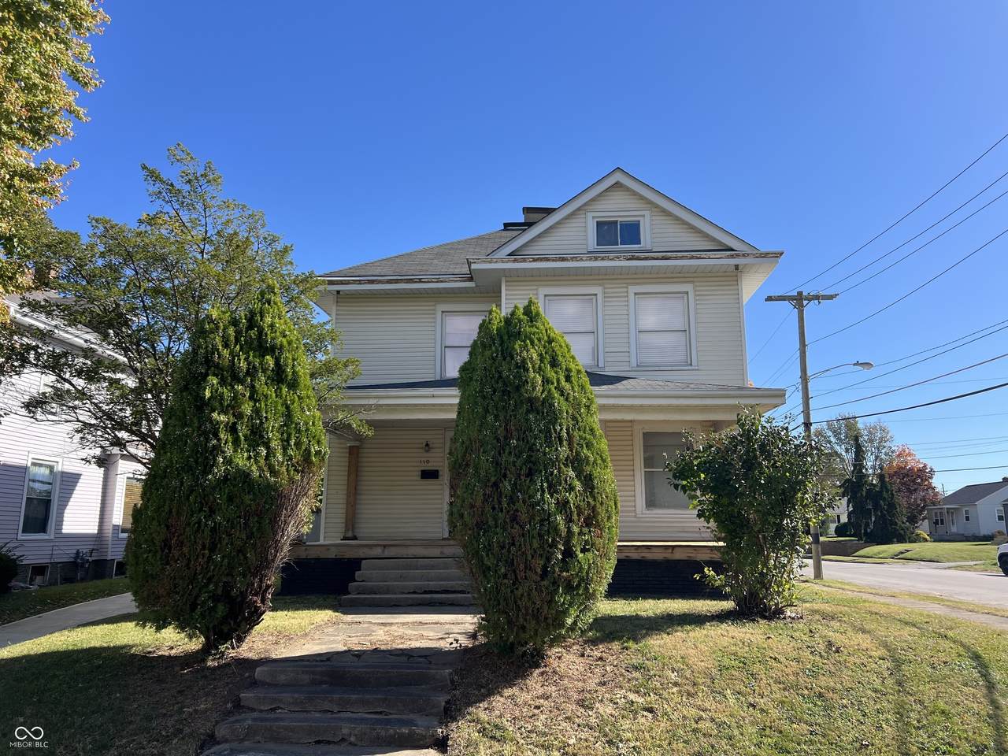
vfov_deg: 53.1
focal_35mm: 26
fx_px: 757
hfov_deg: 67.3
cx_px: 504
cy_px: 378
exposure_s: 1/2841
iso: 50
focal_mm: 5.7
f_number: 1.5
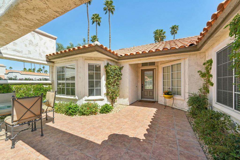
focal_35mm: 14
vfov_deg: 81.2
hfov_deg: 104.2
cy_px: 80
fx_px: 93
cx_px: 120
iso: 100
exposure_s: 1/200
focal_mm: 14
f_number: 8
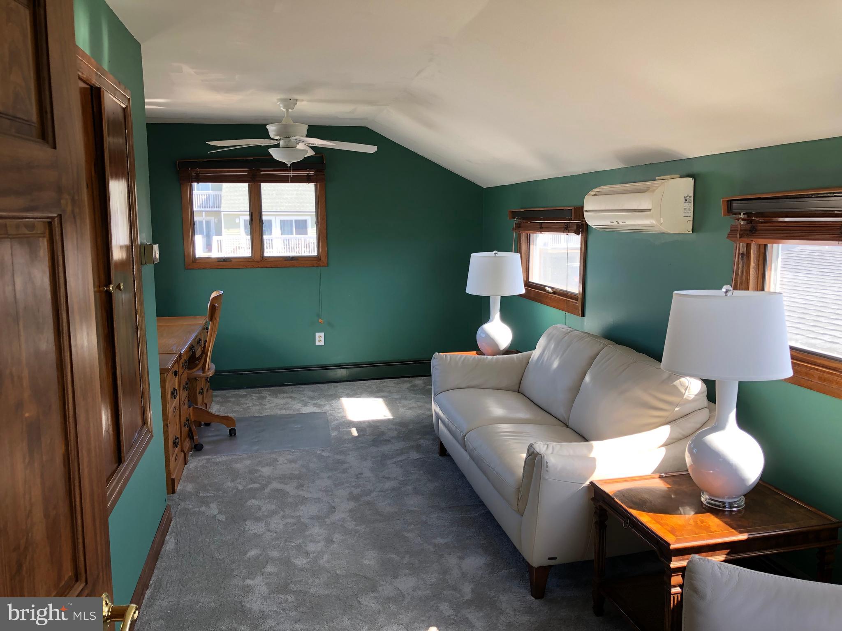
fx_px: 681
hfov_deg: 63.4
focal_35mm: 28
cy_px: 316
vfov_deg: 49.7
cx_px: 421
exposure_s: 1/120
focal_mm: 3.99
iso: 50
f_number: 1.8
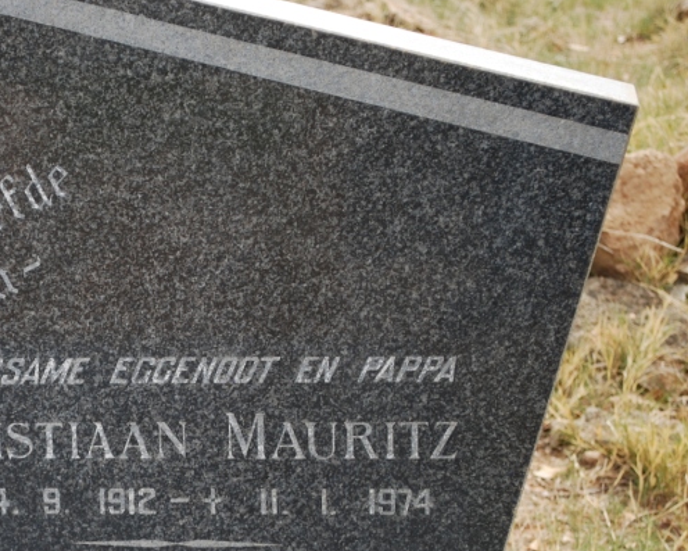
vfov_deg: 9.6
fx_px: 3258
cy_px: 425
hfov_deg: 11.9
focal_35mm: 160
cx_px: 14
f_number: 5.6
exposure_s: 1/125
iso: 125
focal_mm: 55
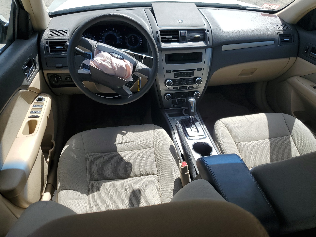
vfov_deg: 53.1
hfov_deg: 67.3
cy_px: 118
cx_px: 158
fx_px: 237
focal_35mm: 26
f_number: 1.5
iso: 50
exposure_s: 1/1667
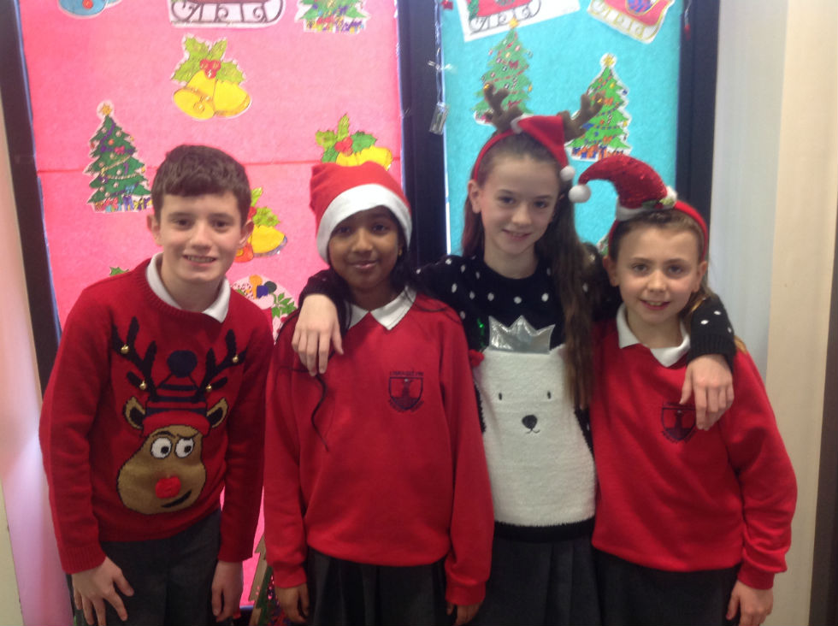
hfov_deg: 52.7
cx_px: 419
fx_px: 846
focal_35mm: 35
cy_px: 313
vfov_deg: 40.6
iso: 100
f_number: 2.4
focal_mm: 4.28
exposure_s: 1/15
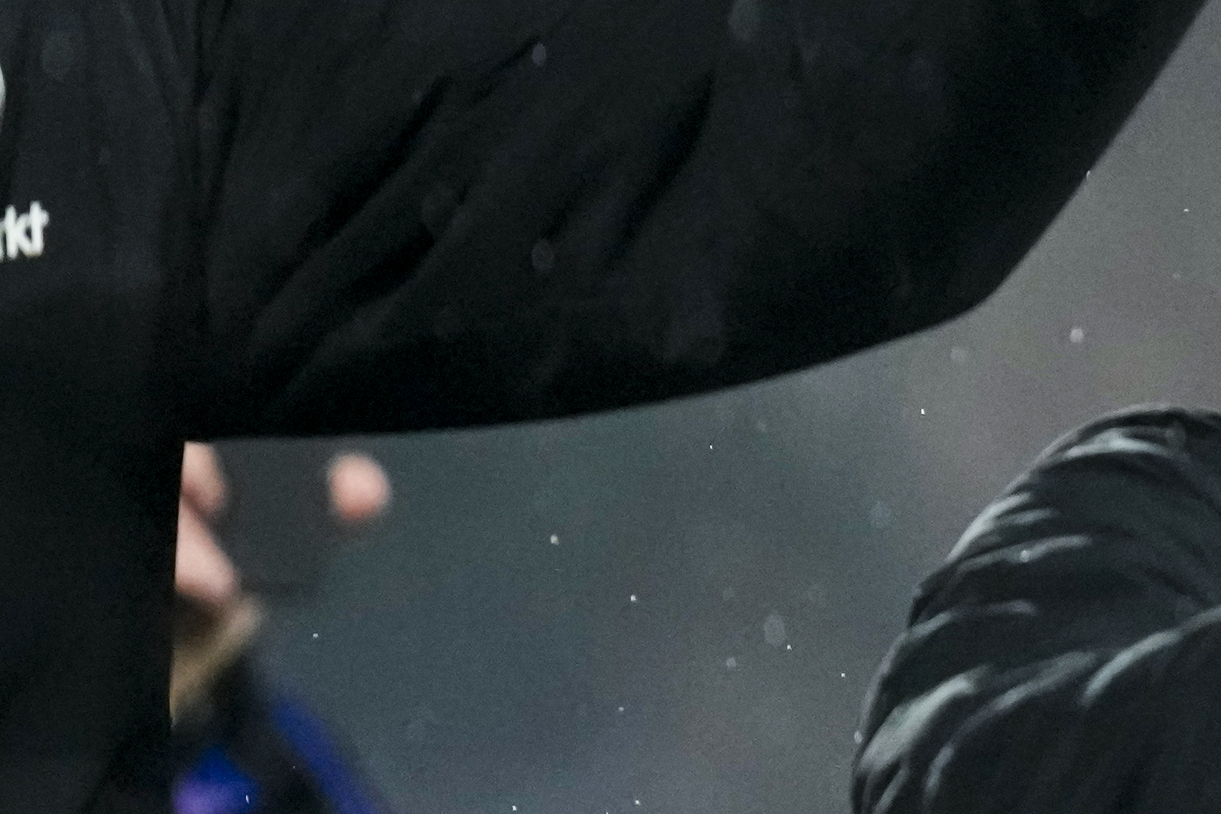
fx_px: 85870
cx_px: 2722
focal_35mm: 2532
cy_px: 279
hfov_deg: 0.8
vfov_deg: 0.5
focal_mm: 560
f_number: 4
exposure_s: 1/1600
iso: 5000
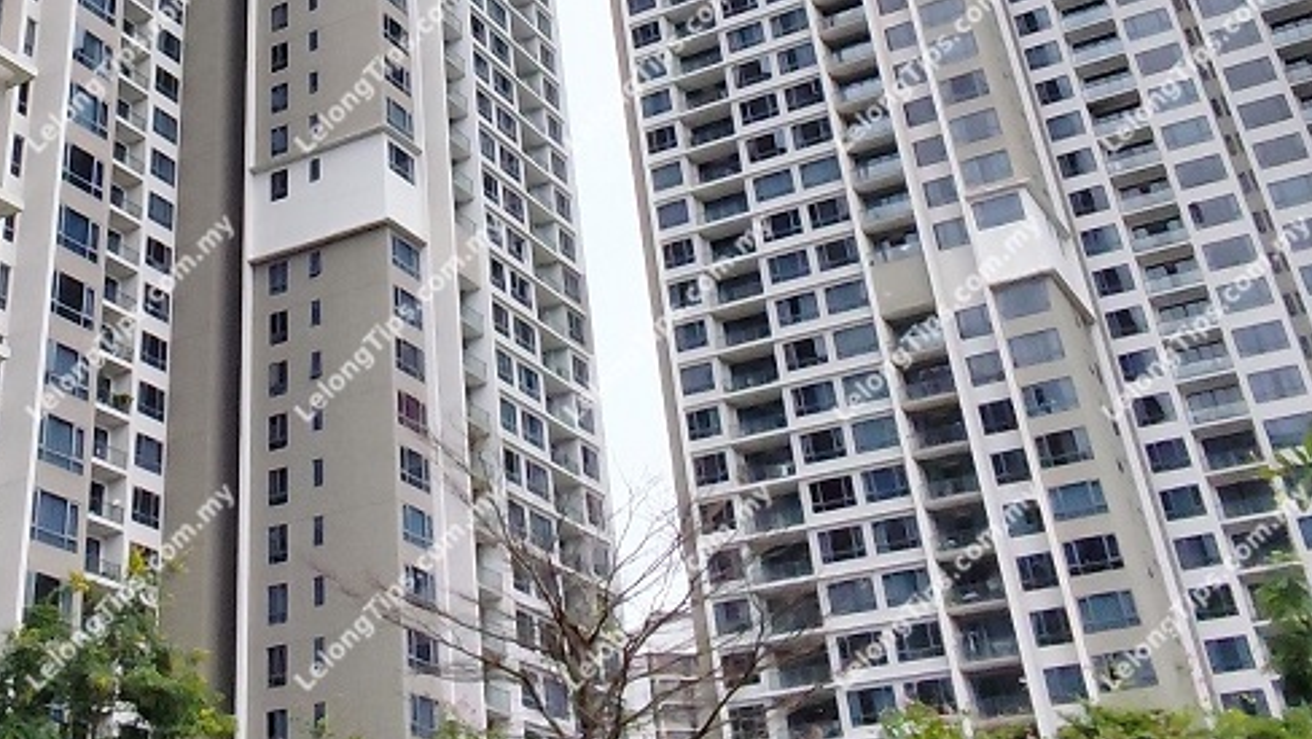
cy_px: -160
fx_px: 1566
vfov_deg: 24.0
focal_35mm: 45
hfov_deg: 44.1
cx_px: 344
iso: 50
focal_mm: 1.65
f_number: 2.2
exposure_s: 1/2087
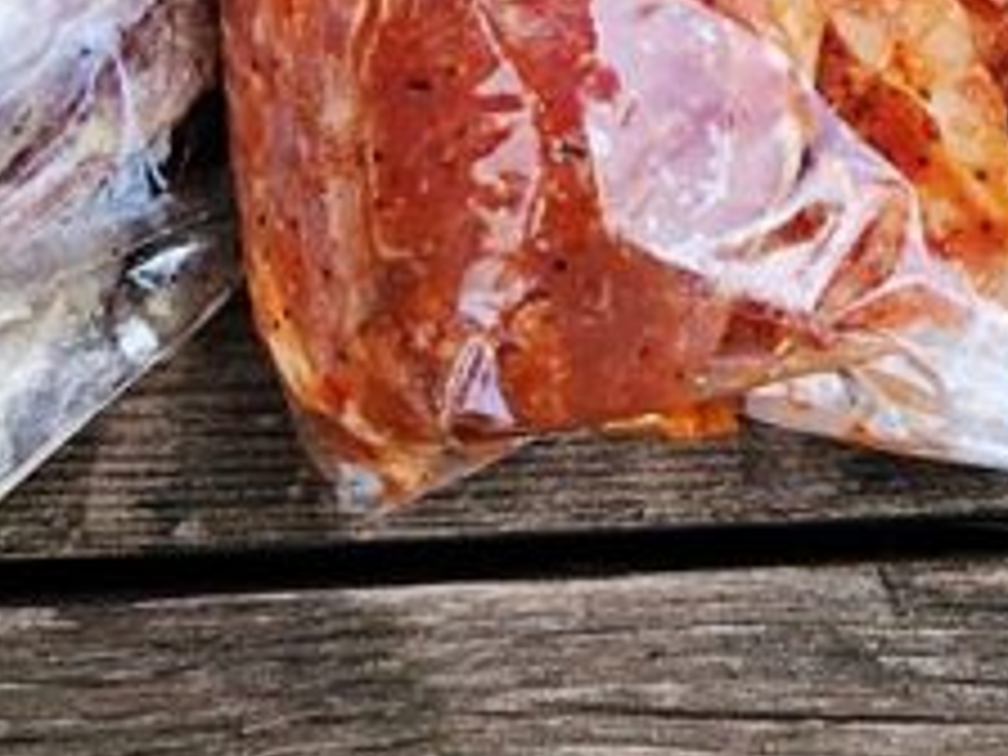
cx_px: 706
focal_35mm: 75
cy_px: -277
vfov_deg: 18.1
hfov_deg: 25.8
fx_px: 2184
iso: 634
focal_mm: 5.25
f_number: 1.75
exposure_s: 1/900
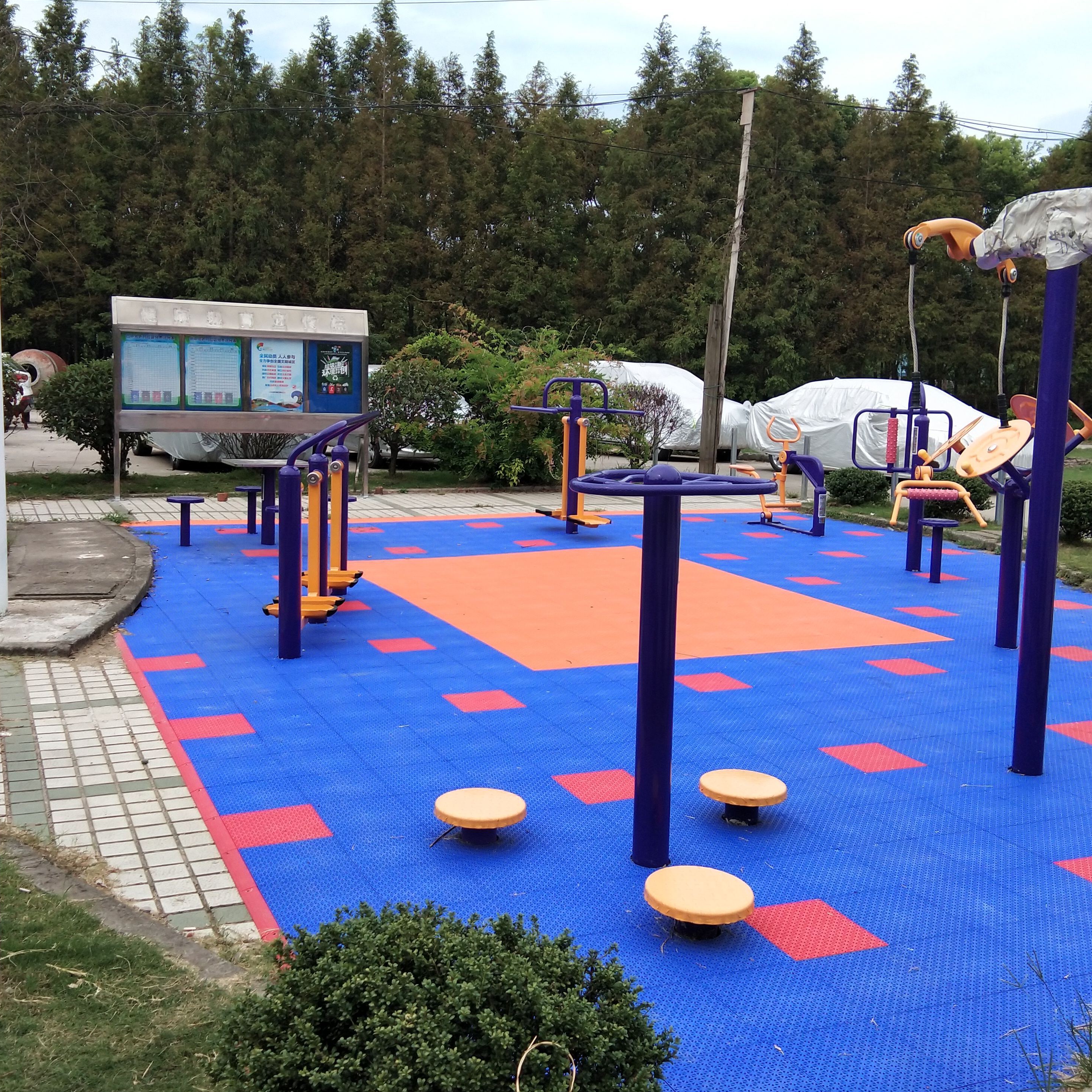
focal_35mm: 39
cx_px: 542
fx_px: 1392
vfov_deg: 42.8
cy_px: 514
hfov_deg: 42.8
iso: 50
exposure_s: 1/643
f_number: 2.2
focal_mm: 3.69
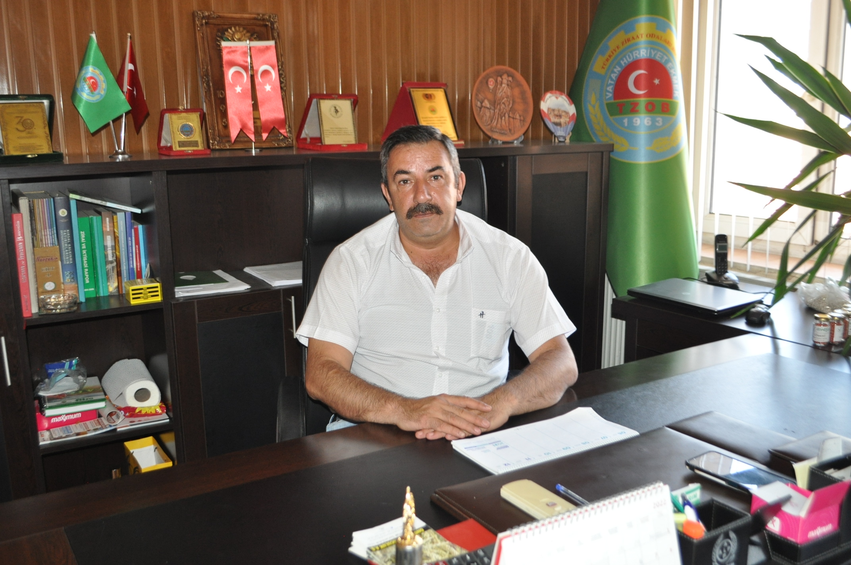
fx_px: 779
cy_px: 282
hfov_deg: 57.3
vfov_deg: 39.9
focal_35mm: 33
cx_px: 426
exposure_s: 1/60
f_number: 4
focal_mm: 22
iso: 800
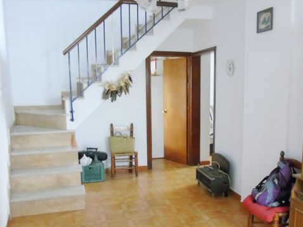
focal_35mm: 37
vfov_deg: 38.5
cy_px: 134
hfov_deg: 49.9
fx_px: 324
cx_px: 178
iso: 800
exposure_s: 1/25
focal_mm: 4.4
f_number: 3.4
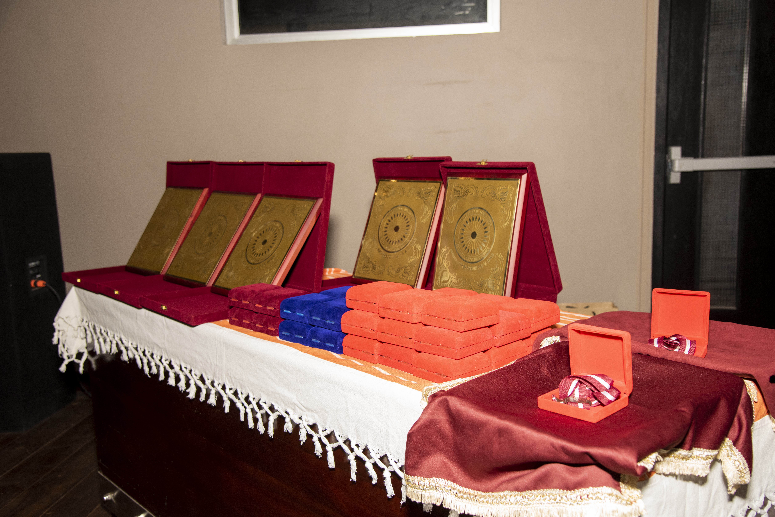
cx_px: 388
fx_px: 754
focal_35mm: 35
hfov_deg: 54.4
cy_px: 258
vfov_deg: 37.9
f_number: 5
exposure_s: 1/125
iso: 500
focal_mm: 35
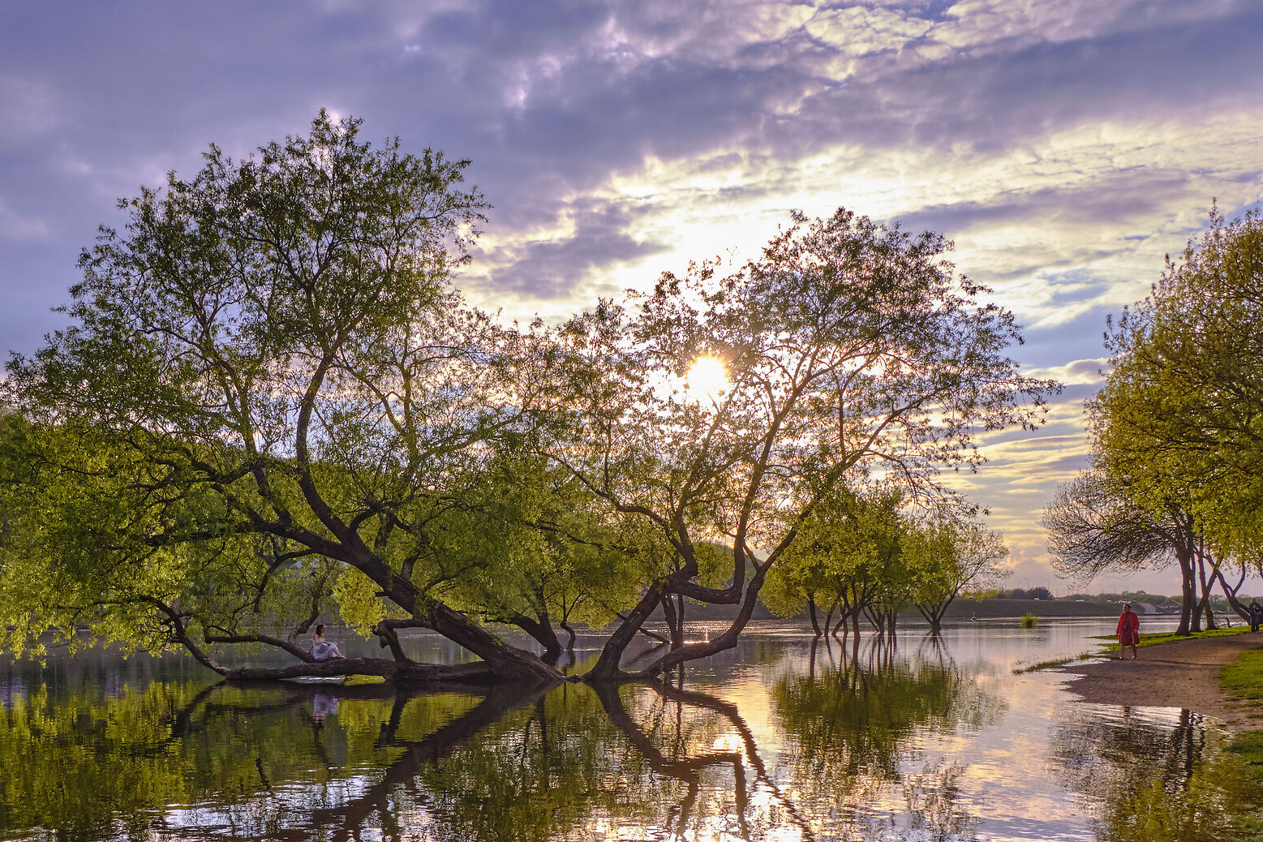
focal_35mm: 37
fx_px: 1298
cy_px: 634
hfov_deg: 50.6
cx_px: 384
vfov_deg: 35.1
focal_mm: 16
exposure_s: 1/160
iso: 500
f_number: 10
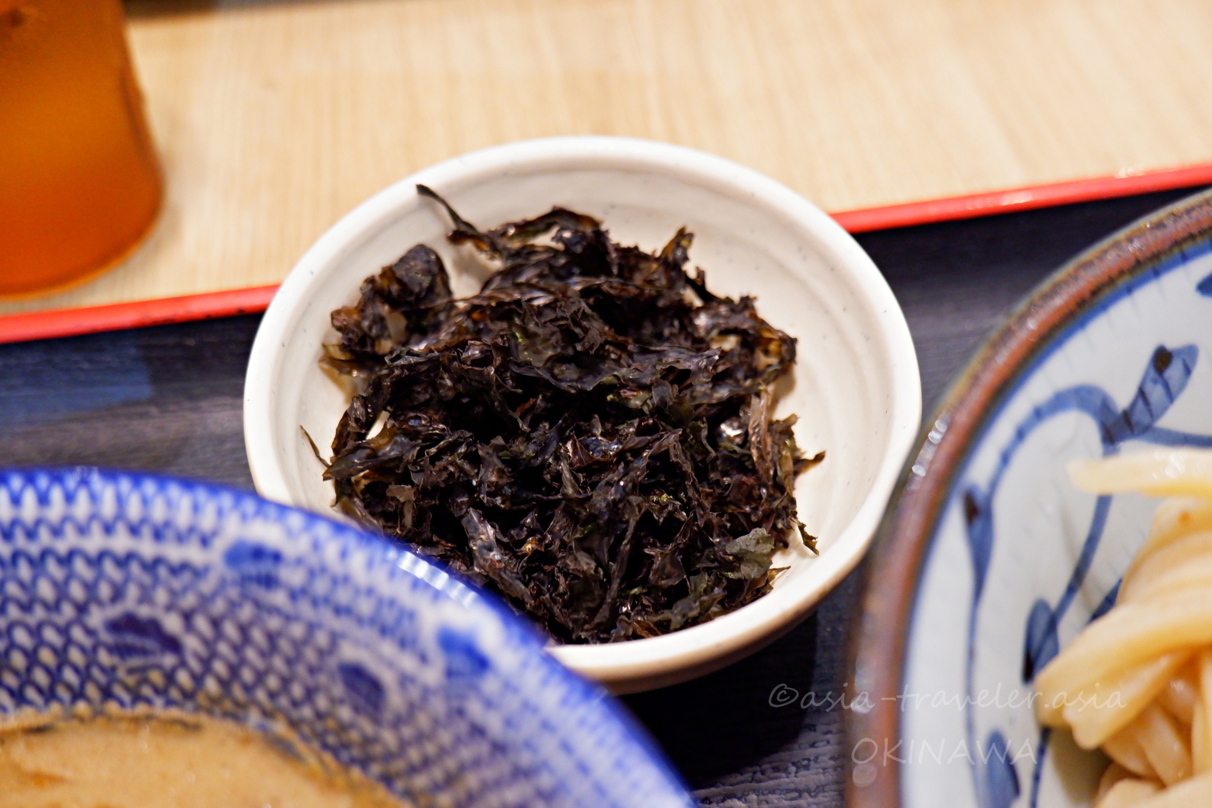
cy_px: 404
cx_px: 606
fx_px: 1279
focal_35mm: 38
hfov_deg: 50.7
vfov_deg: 35.1
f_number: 4.4
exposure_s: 1/52
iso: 2500
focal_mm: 25.6
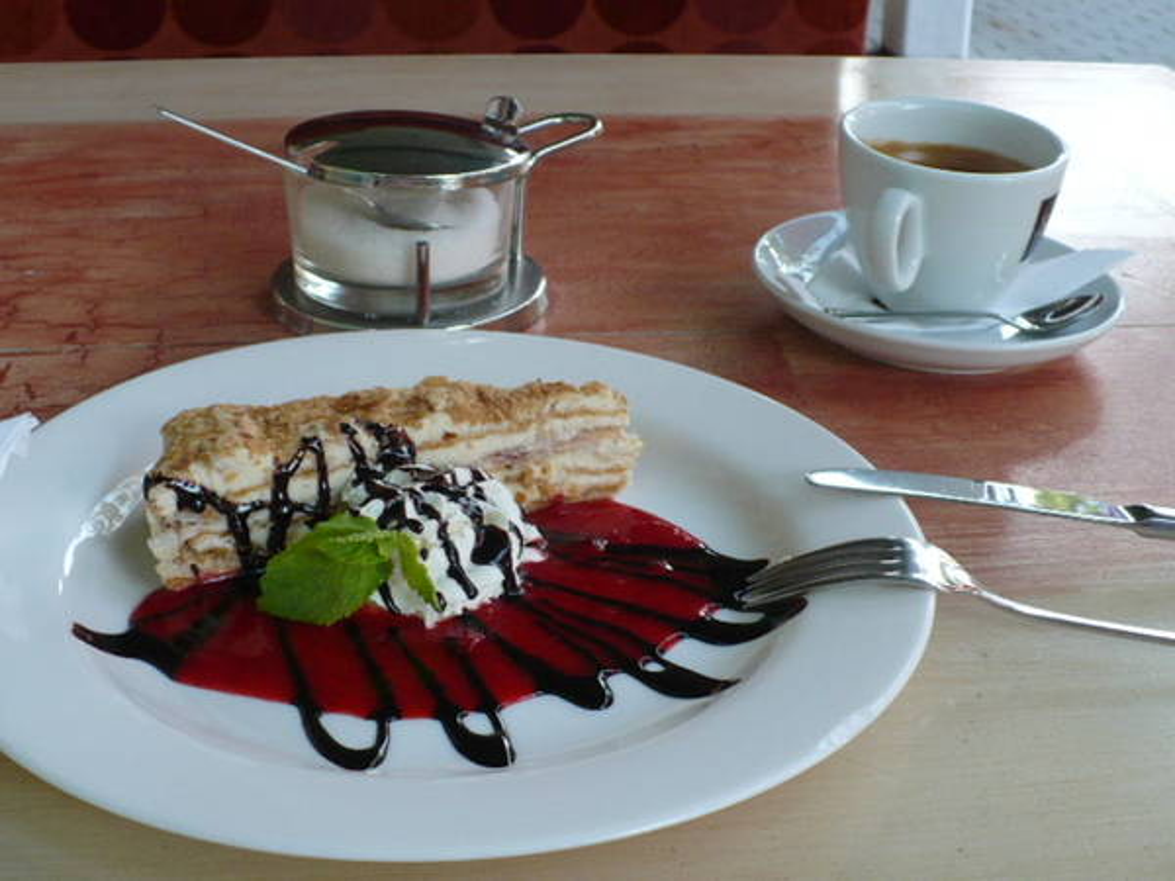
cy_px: 440
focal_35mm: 45
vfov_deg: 32.2
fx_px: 1527
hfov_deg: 42.1
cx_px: 588
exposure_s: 1/30
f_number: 2.8
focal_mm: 6.1
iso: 160
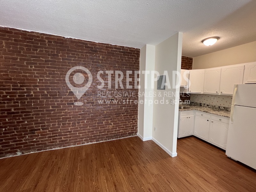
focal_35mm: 13
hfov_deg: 106.2
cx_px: 128
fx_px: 96
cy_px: 96
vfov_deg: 89.9
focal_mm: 1.57
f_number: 1.8
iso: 250
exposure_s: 1/60
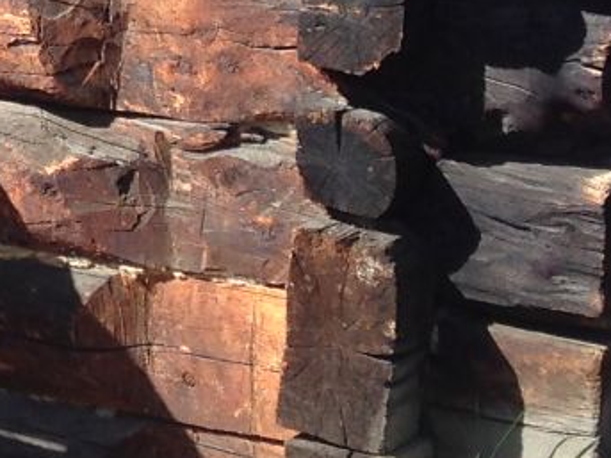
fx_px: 3476
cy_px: -324
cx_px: -873
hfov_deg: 9.0
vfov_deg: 7.4
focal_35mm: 197
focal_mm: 4.12
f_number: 2.4
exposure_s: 1/661
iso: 50
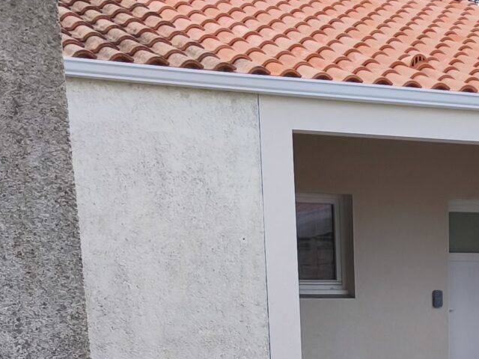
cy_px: 648
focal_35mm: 92
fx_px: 1273
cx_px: 504
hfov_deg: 20.5
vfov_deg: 14.2
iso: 80
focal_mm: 5.35
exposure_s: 1/709
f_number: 1.7
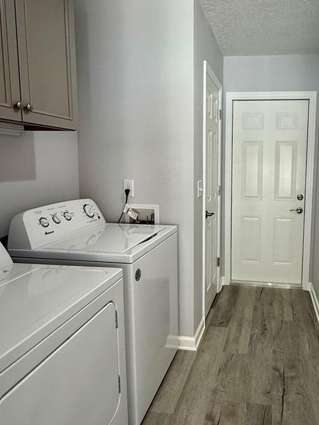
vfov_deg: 69.3
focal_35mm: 25
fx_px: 307
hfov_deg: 52.8
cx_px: 233
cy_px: 200
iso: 160
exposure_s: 1/120
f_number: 2.2
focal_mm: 2.22
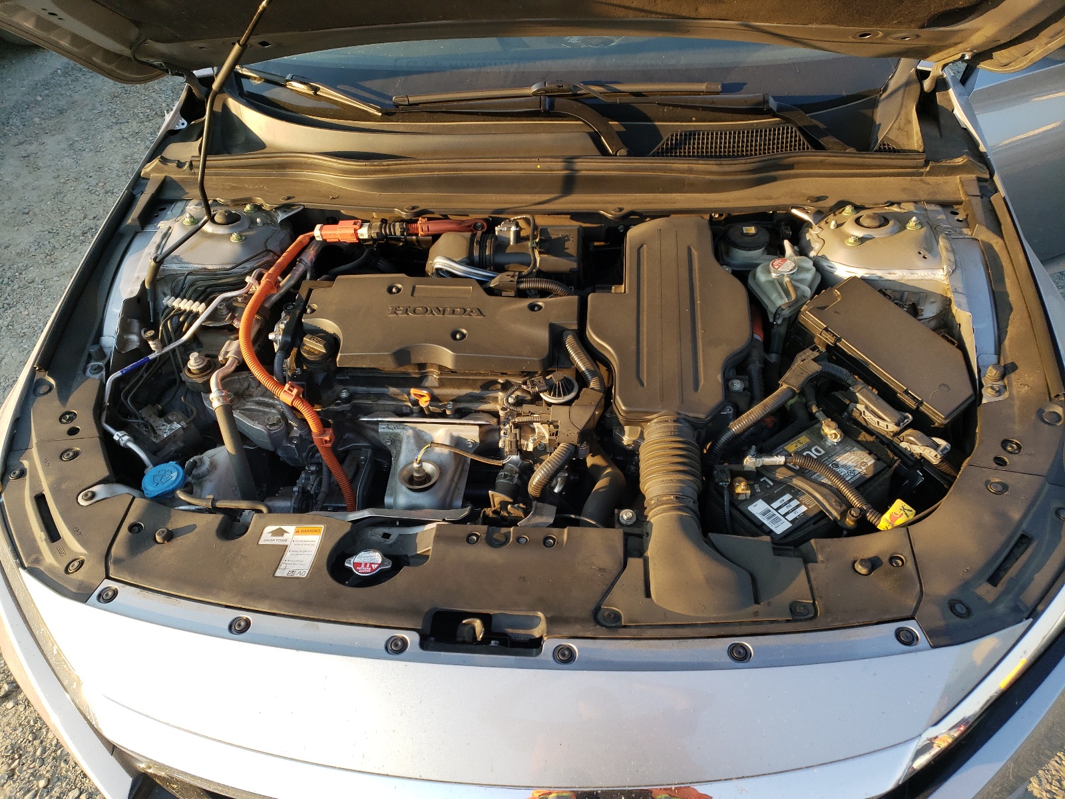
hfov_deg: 67.3
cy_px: 400
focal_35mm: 26
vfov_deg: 53.1
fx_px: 800
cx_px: 532
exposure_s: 1/417
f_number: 1.5
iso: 50
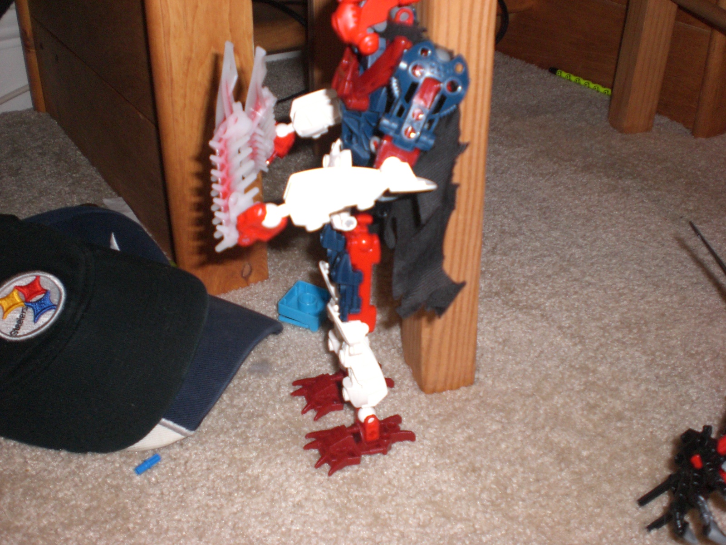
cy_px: 272
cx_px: 363
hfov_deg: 49.0
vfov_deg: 37.7
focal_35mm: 38
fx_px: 797
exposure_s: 1/60
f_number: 3.1
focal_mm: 6.3
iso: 200
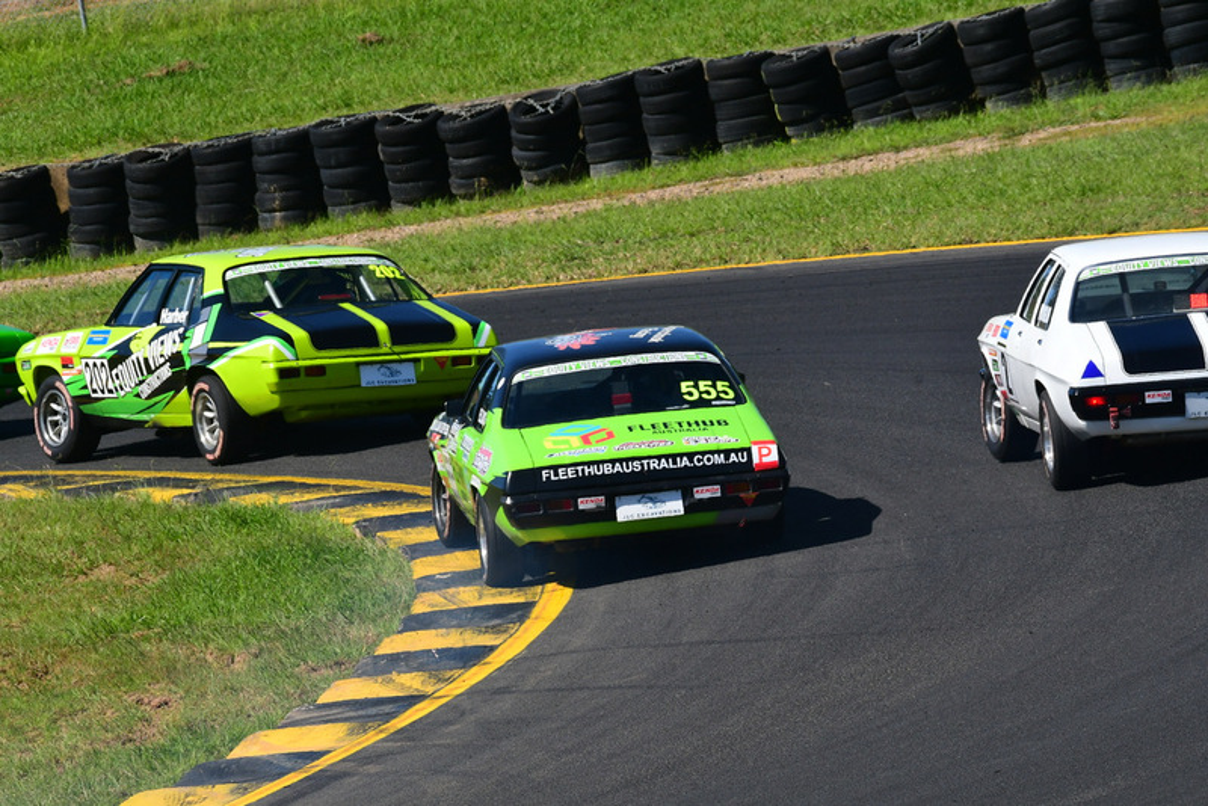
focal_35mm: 510
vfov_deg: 2.7
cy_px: 403
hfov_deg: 4.0
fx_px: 17119
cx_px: 604
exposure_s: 1/640
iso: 500
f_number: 13
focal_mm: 340
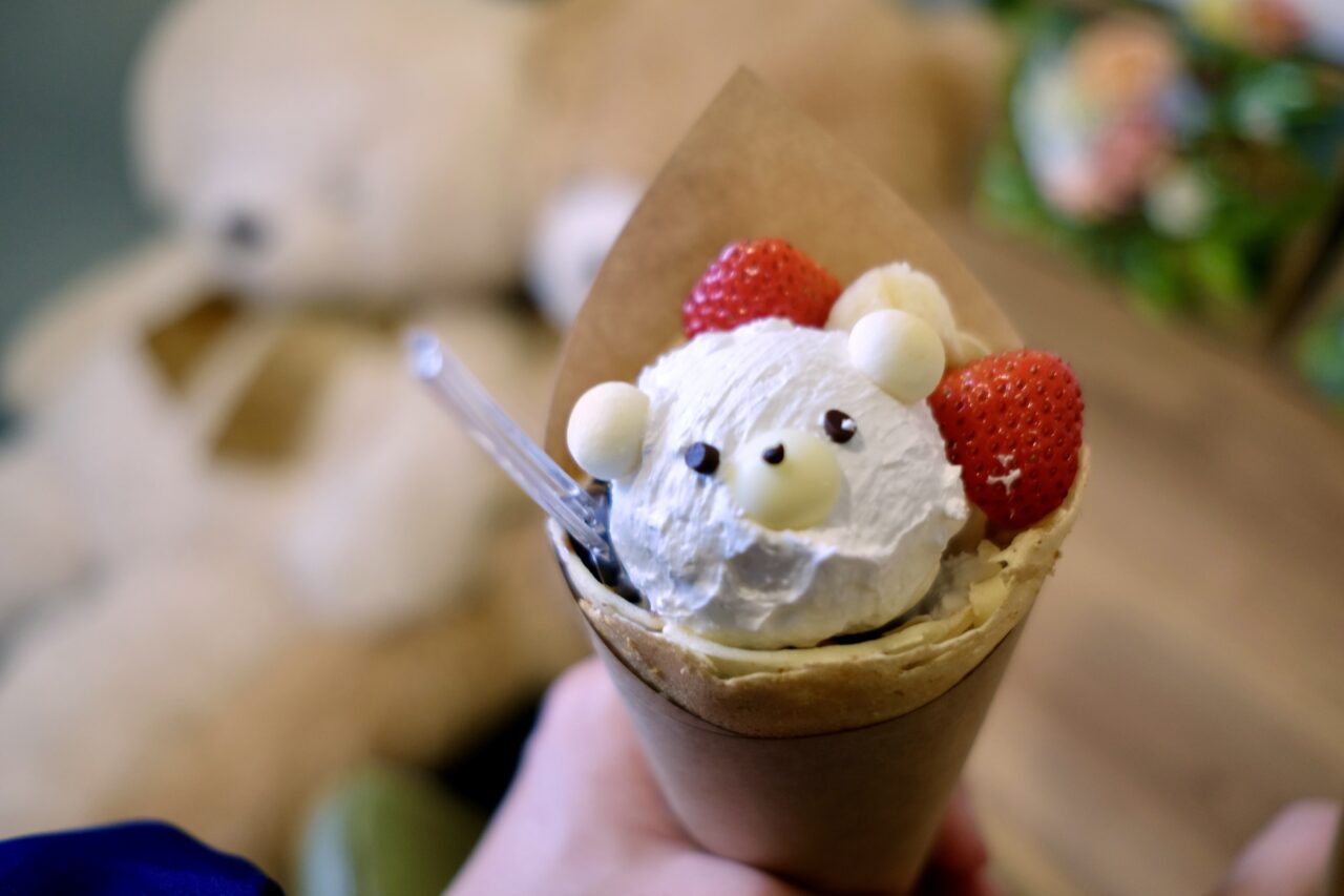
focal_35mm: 35
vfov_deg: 37.8
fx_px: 1306
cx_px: 672
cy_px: 448
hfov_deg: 54.4
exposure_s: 1/60
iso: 640
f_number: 2.5
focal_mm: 23
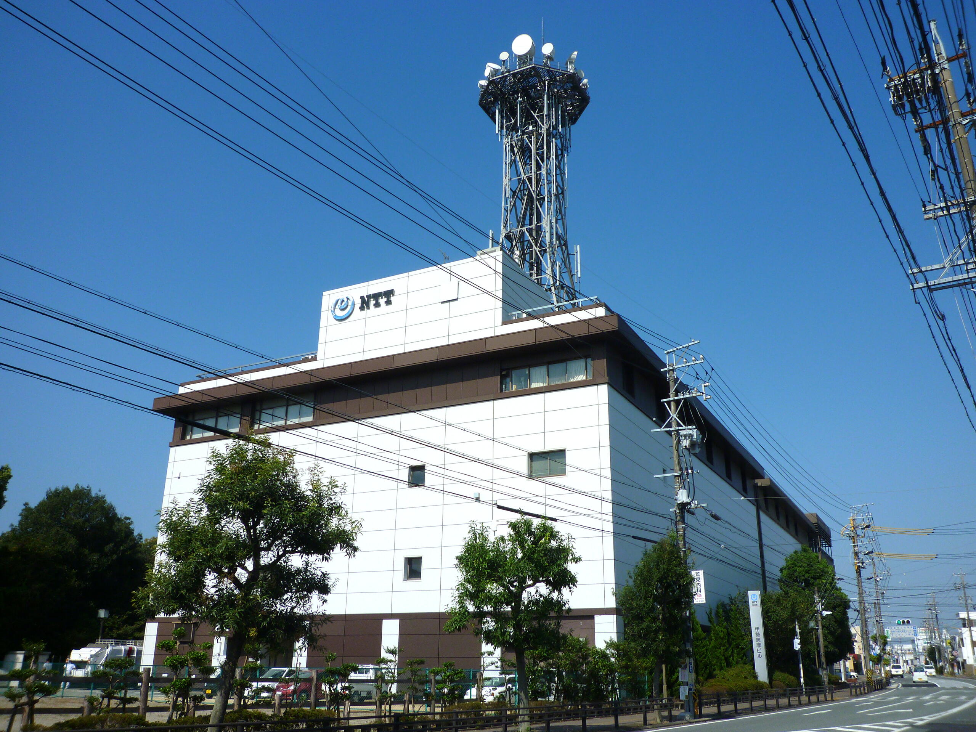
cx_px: 488
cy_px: 366
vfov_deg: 46.8
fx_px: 846
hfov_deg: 60.0
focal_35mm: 30
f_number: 5
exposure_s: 1/800
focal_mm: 5.3
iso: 80
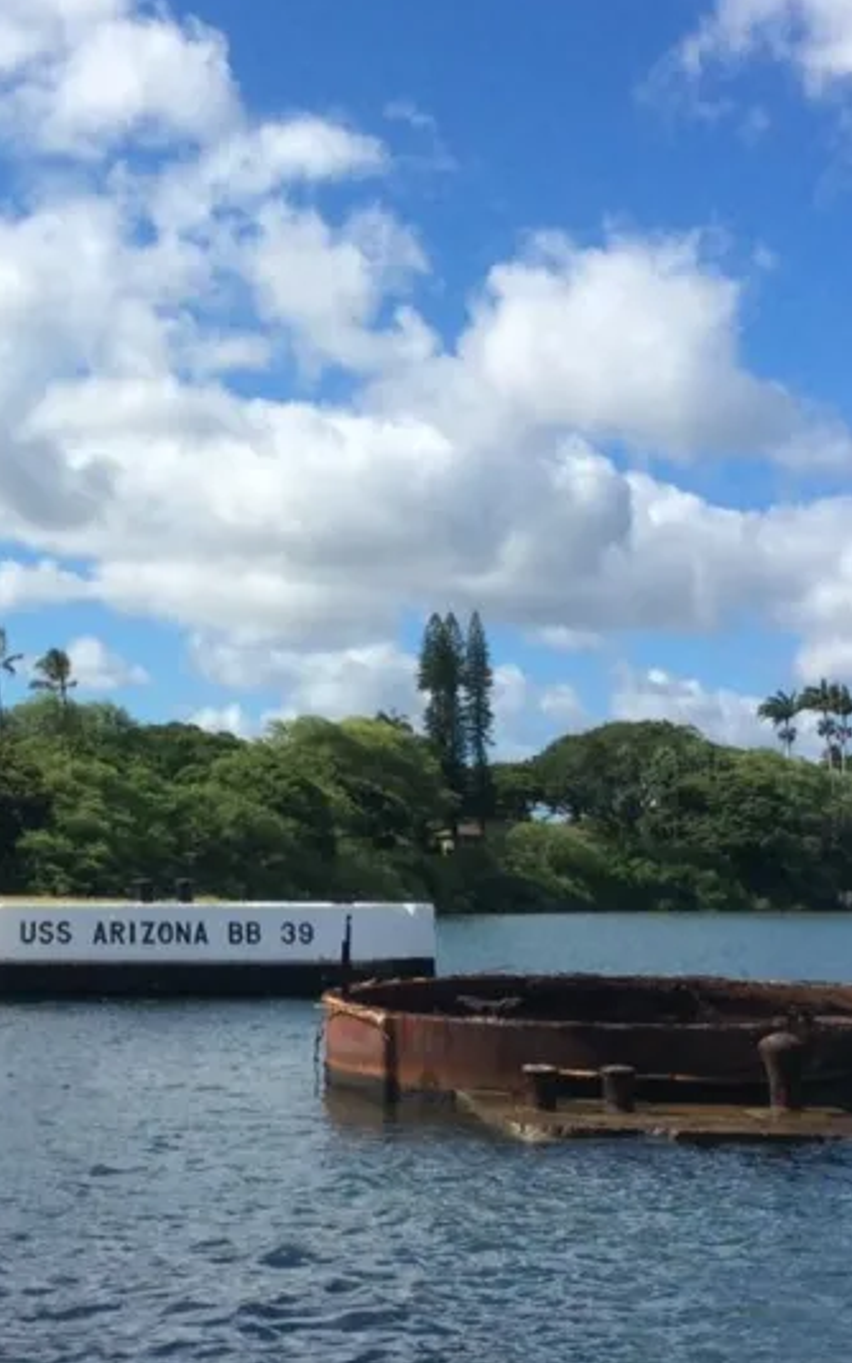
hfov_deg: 19.9
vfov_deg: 31.4
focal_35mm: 65
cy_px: 558
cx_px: 199
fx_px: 2414
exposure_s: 1/2203
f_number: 2.4
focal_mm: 3.3
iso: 32
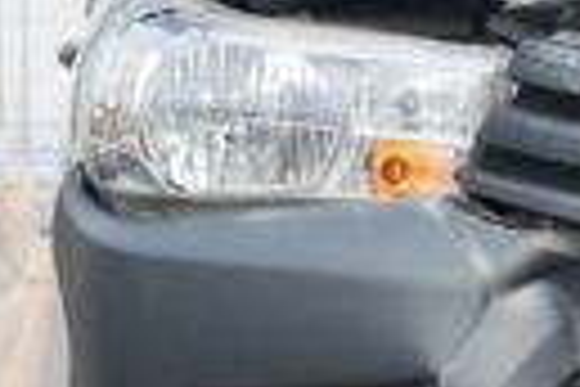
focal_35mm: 280
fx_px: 4511
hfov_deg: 7.3
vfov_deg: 4.9
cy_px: 241
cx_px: 99
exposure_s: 1/320
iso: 100
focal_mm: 48
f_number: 5.3
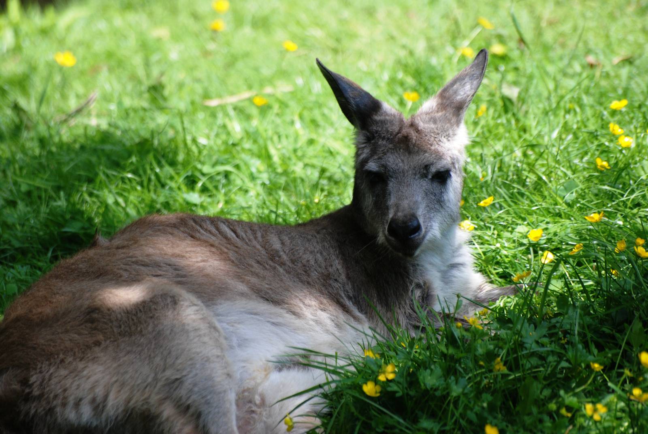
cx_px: 324
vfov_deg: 3.1
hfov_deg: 4.6
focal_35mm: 450
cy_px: 217
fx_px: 8110
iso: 360
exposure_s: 1/500
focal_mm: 300
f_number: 5.6
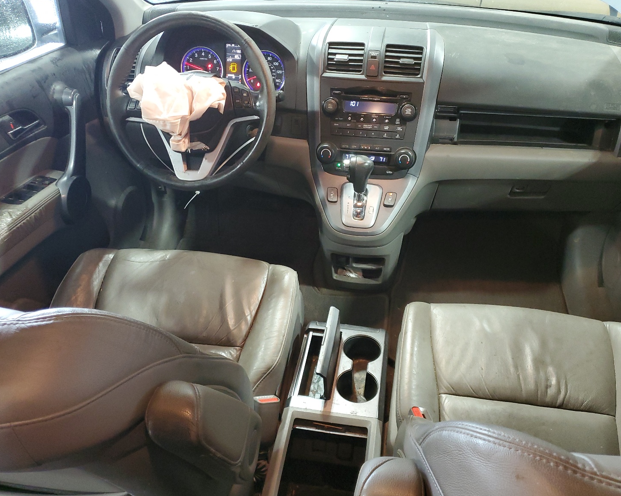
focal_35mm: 28
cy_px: 248
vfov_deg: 51.5
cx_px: 325
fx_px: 515
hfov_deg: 62.2
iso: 286
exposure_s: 1/20
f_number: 1.5
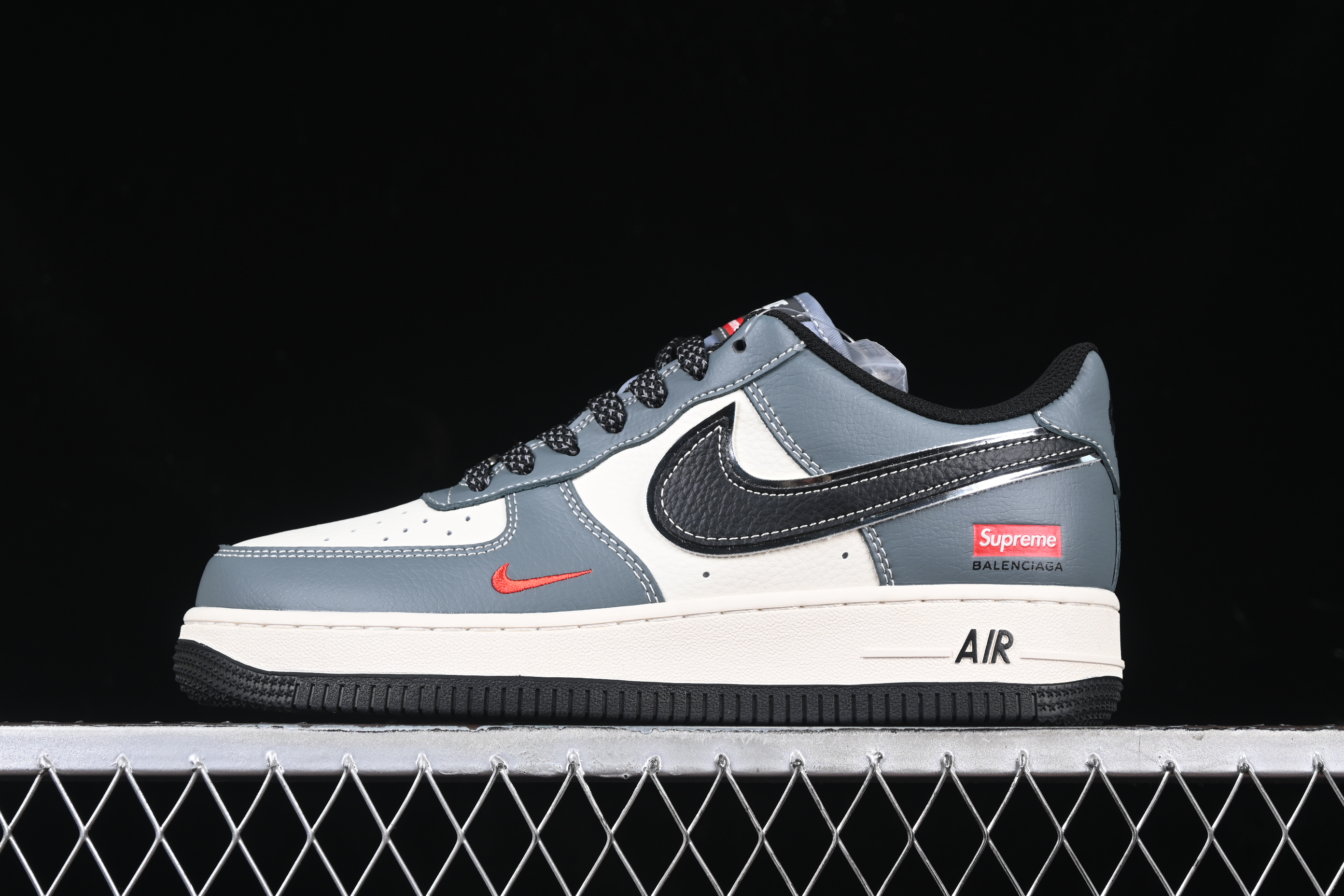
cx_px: 672
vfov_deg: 18.2
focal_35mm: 75
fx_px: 2800
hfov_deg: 27.0
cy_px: 448
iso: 160
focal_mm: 50
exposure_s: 1/80
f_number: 7.1
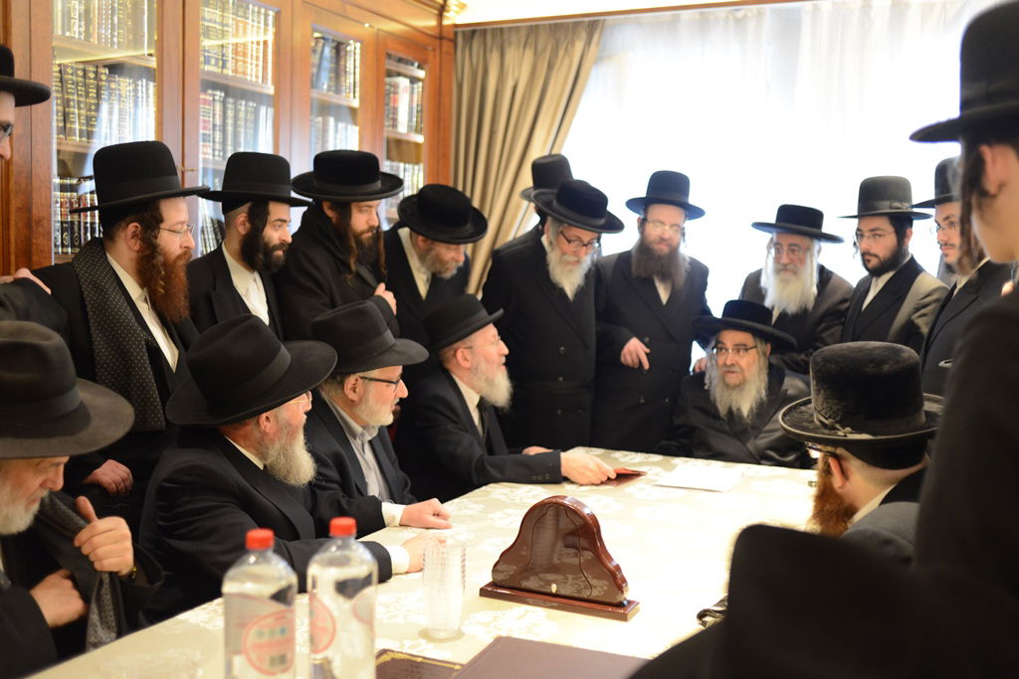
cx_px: 510
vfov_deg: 37.9
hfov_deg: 54.4
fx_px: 991
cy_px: 340
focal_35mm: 35
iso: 2500
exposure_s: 1/100
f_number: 2.8
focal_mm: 35
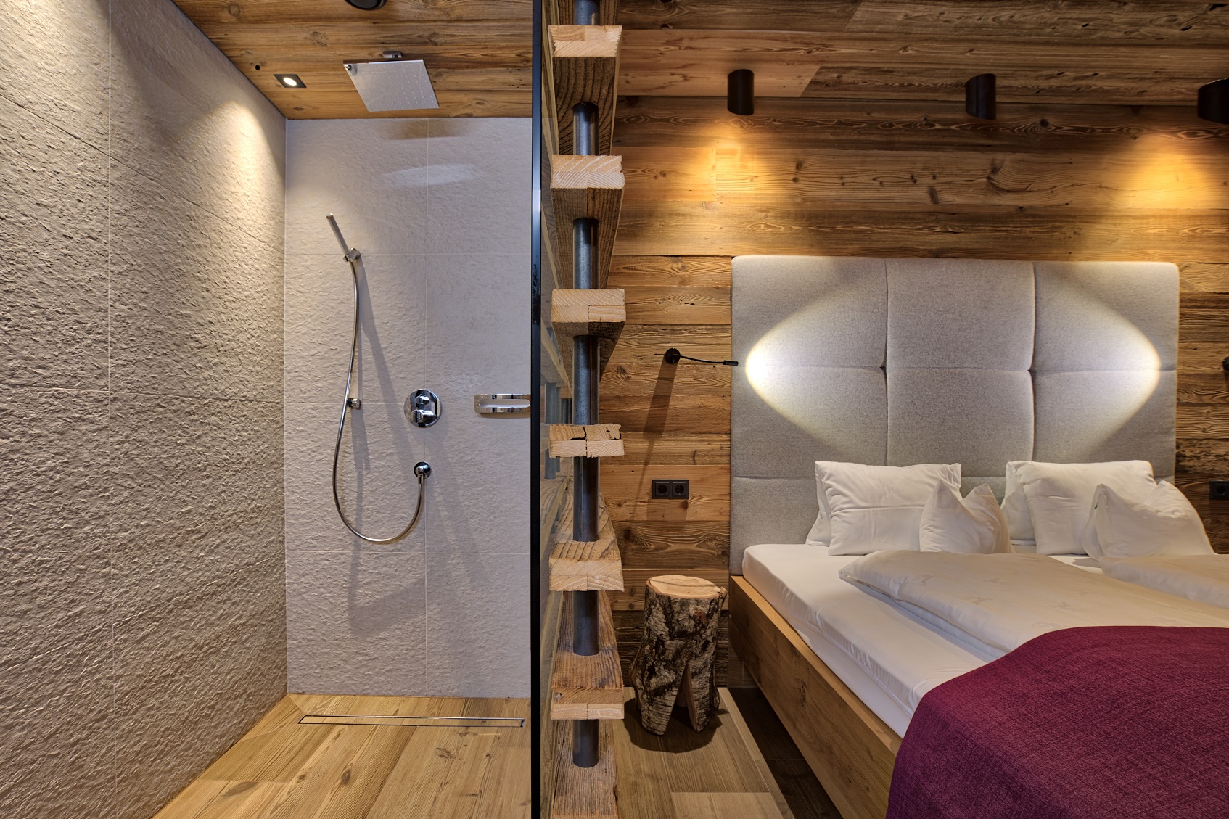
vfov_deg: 70.4
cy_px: 431
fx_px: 580
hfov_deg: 93.2
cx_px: 583
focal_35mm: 17
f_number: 8
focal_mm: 16
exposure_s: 1/1.67
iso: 100
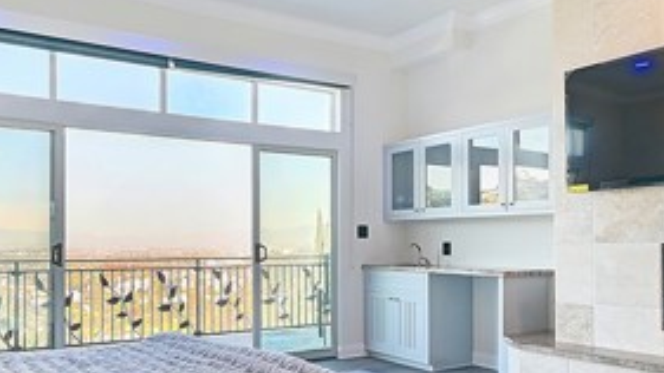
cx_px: 182
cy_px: 237
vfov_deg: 37.5
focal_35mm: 31
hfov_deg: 59.9
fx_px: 546
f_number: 8
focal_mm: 13
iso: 250
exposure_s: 1/15
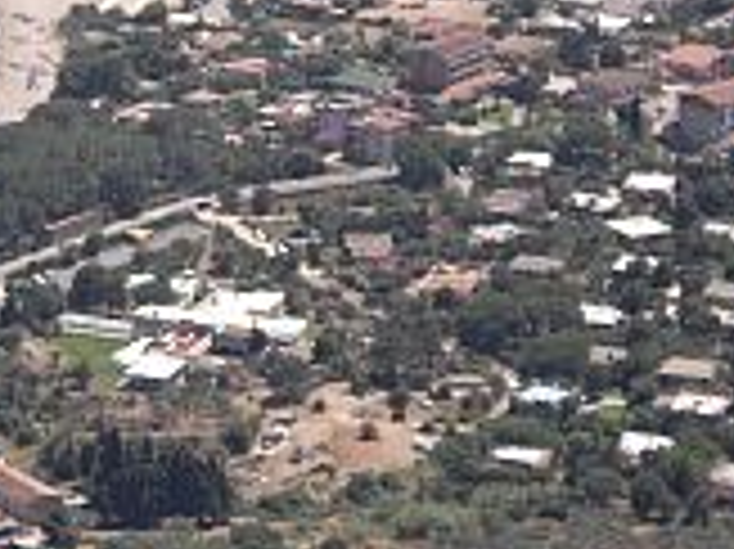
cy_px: -32
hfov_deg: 7.1
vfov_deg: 5.3
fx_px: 5869
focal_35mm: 277
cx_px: 45
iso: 50
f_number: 5.4
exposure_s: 1/250
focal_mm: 23.7
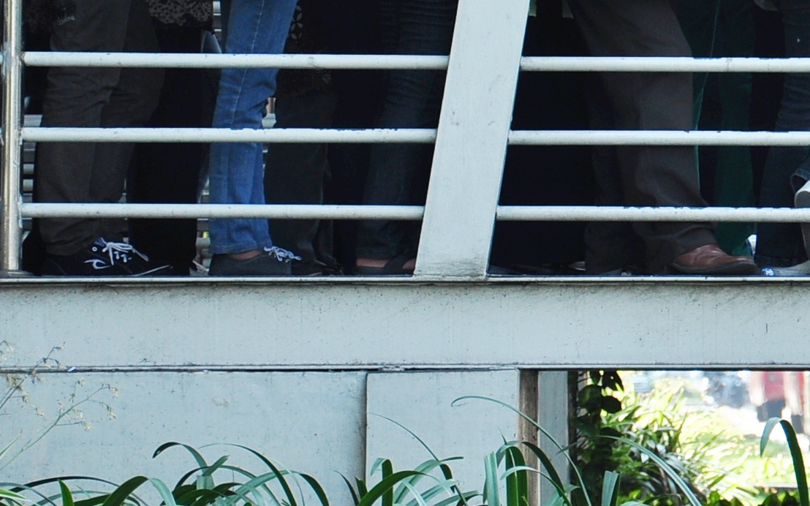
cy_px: 43
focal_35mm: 399
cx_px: 1015
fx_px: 8806
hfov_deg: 5.2
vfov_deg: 3.3
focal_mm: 90
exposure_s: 1/125
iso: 200
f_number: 7.1
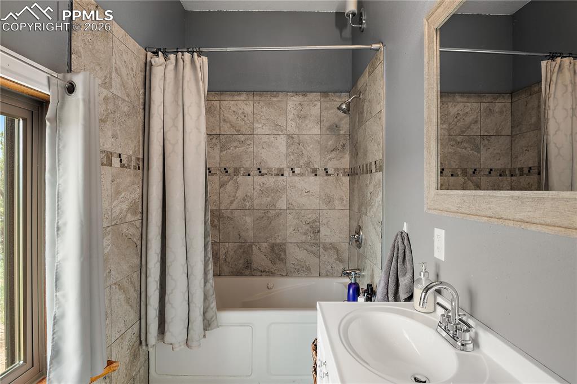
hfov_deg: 90.0
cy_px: 192
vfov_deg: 67.3
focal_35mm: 18
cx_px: 288
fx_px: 288
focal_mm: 18
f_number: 8
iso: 100
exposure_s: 1/2
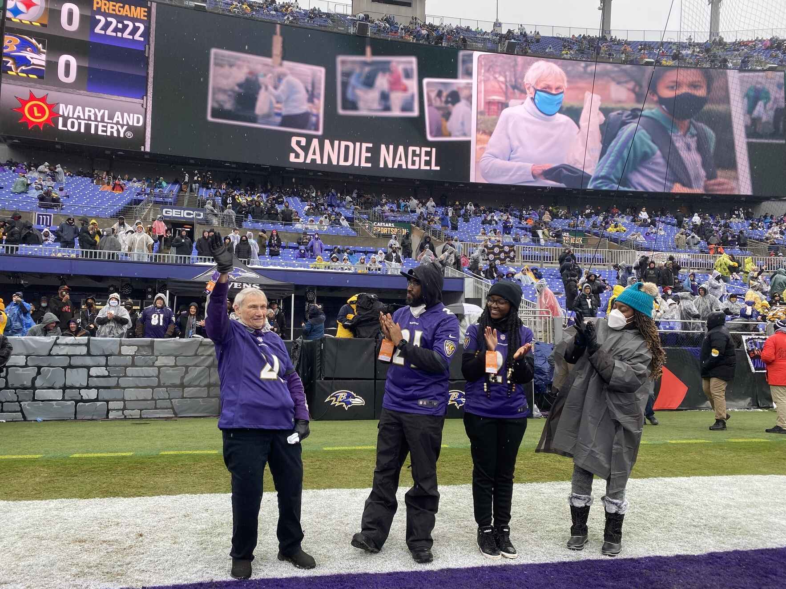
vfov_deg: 53.1
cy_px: 294
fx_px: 590
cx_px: 393
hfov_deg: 67.3
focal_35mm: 26
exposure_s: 1/350
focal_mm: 4.25
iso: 32
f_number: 1.8
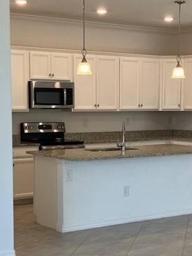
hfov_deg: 18.6
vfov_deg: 24.6
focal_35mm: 79
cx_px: 124
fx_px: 585
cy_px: 175
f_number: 1.8
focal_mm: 3.99
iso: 40
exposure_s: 1/60
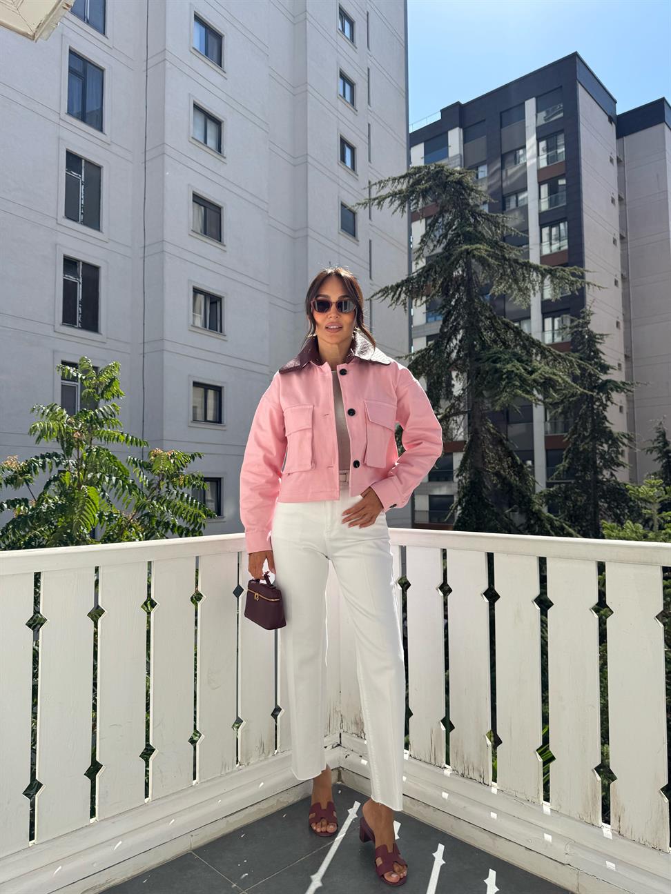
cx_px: 336
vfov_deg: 71.6
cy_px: 447
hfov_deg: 56.8
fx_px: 620
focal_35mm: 24
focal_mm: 6.76
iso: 80
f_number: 1.78
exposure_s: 1/4049
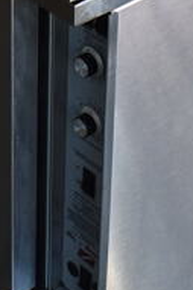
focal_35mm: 129
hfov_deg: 10.6
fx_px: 1039
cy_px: -137
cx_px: 71
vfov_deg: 14.8
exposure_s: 1/80
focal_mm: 18
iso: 100
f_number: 4.5
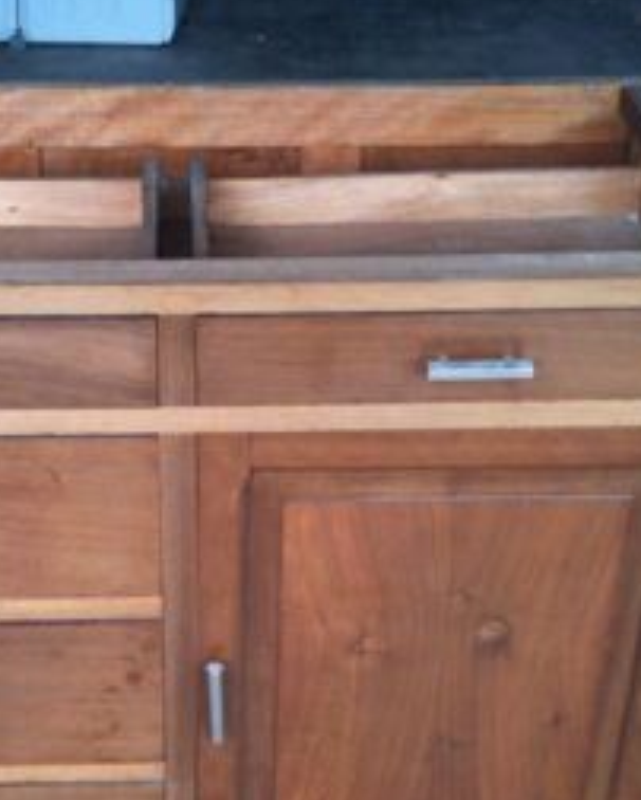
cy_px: 546
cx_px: 228
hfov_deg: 23.4
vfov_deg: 28.9
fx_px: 1540
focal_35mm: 65
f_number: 2.8
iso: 80
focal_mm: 3.85
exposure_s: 1/40
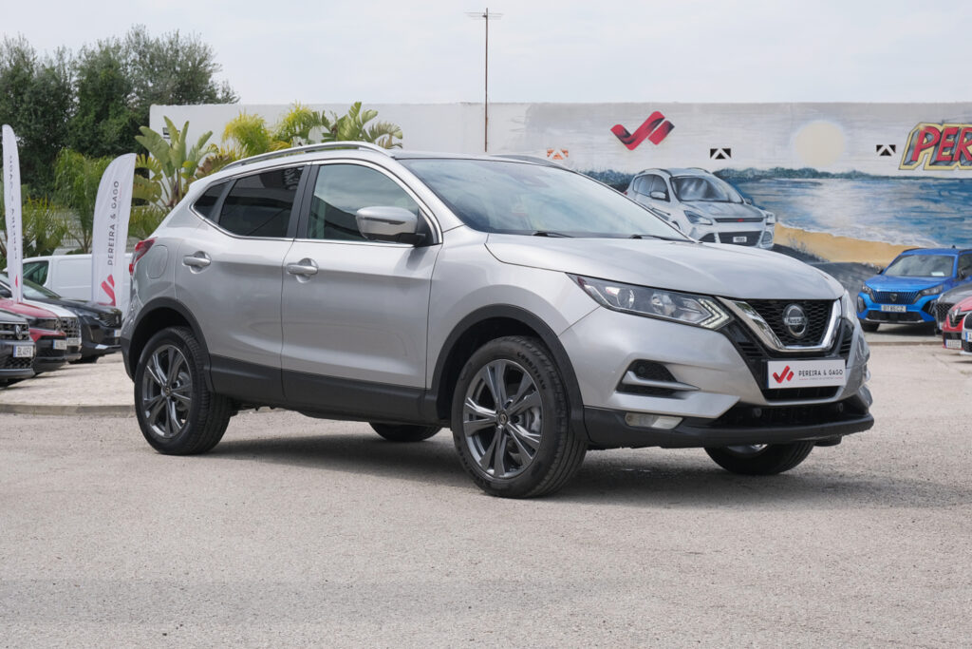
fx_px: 1755
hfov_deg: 31.0
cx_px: 486
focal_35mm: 65
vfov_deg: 20.9
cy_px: 324
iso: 160
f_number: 9
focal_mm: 43.2
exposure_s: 1/200
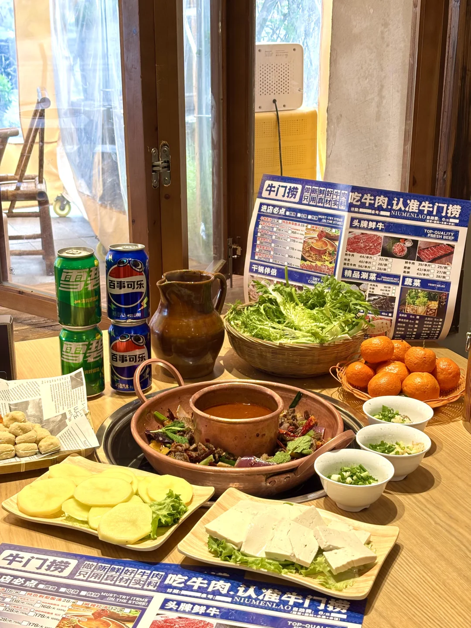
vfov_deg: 36.8
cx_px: 236
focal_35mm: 52
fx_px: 943
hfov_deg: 28.0
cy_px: 314
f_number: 1.6
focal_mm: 5.96
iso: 50
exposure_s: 1/75
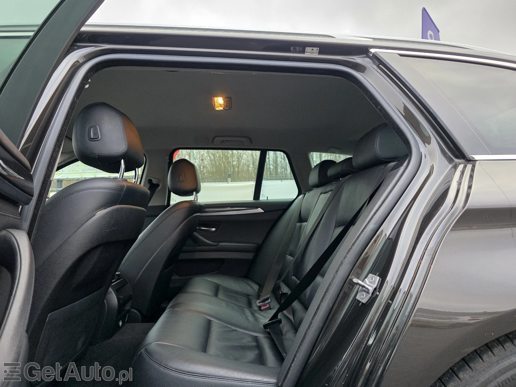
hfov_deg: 73.9
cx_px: 258
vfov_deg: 58.9
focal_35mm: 23
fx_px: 343
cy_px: 194
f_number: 1.7
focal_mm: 6.3
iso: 320
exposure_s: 1/100
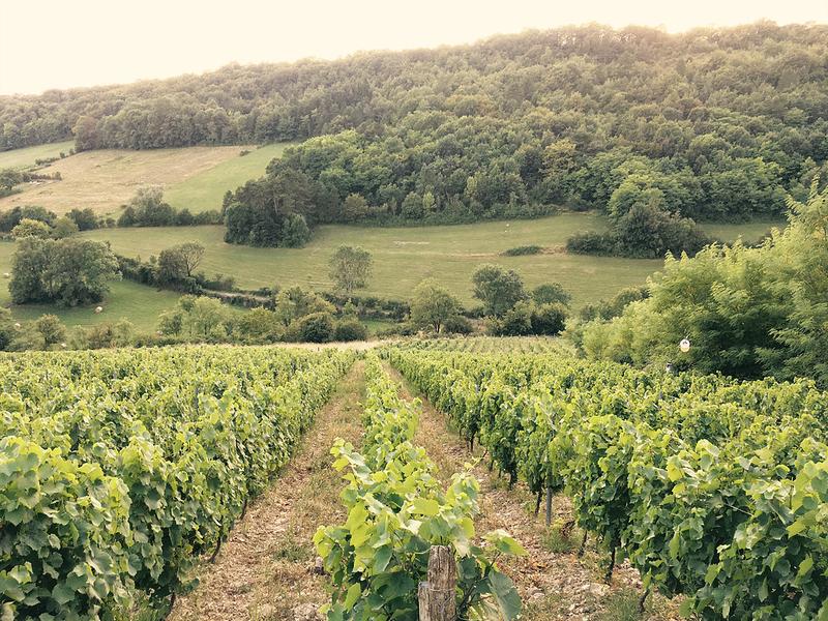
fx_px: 694
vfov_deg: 48.2
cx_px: 414
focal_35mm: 29
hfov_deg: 61.7
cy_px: 310
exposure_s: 1/100
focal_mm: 4.15
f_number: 2.2
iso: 32
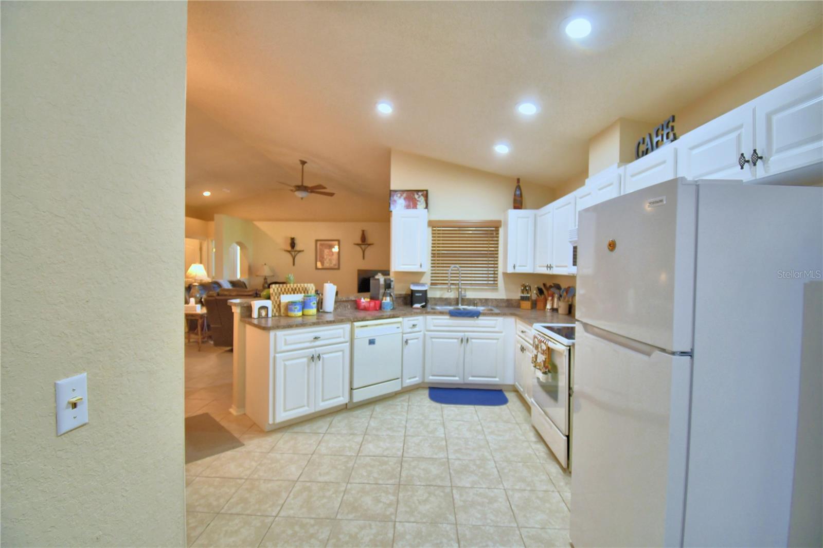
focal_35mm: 15
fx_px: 343
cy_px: 274
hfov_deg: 100.4
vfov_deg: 77.3
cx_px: 412
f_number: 4.5
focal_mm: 10
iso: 500
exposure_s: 1/30
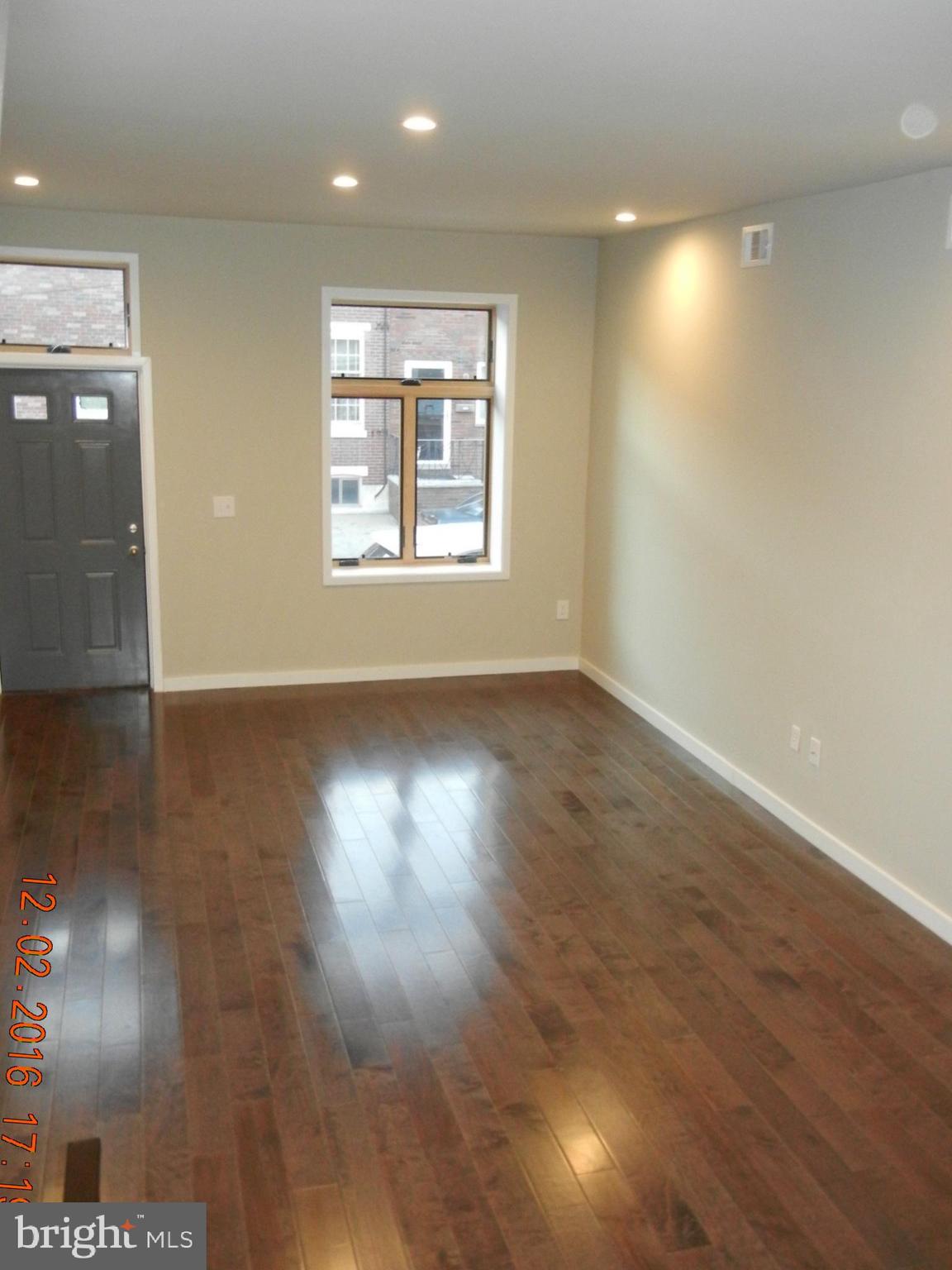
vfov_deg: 60.0
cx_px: 476
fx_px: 1100
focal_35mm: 30
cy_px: 635
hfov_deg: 46.8
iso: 635
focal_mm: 5.4
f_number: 3.5
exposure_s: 1/30
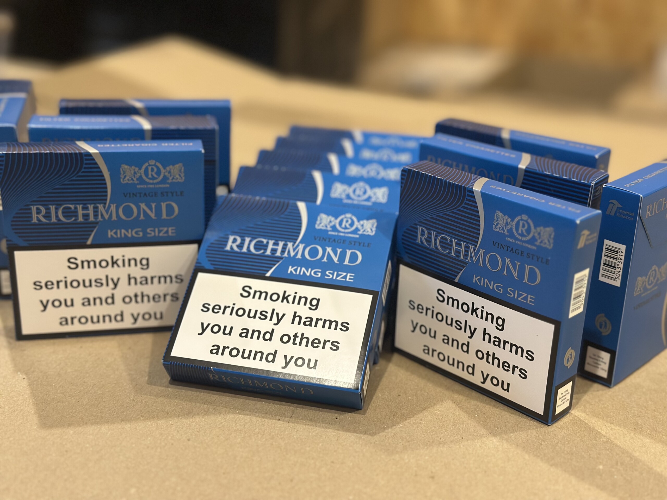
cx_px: 334
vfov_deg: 30.3
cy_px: 250
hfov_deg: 39.7
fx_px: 925
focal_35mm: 48
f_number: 1.78
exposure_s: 1/60
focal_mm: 6.86
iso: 400
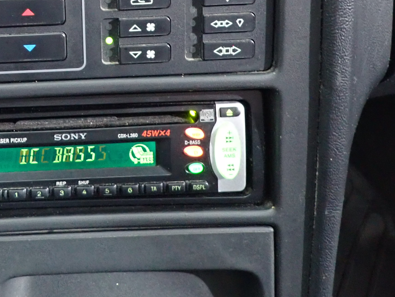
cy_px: -44
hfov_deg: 31.3
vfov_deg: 23.4
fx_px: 662
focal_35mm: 58
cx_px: 21
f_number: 2
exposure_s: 1/13
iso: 800
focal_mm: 4.5
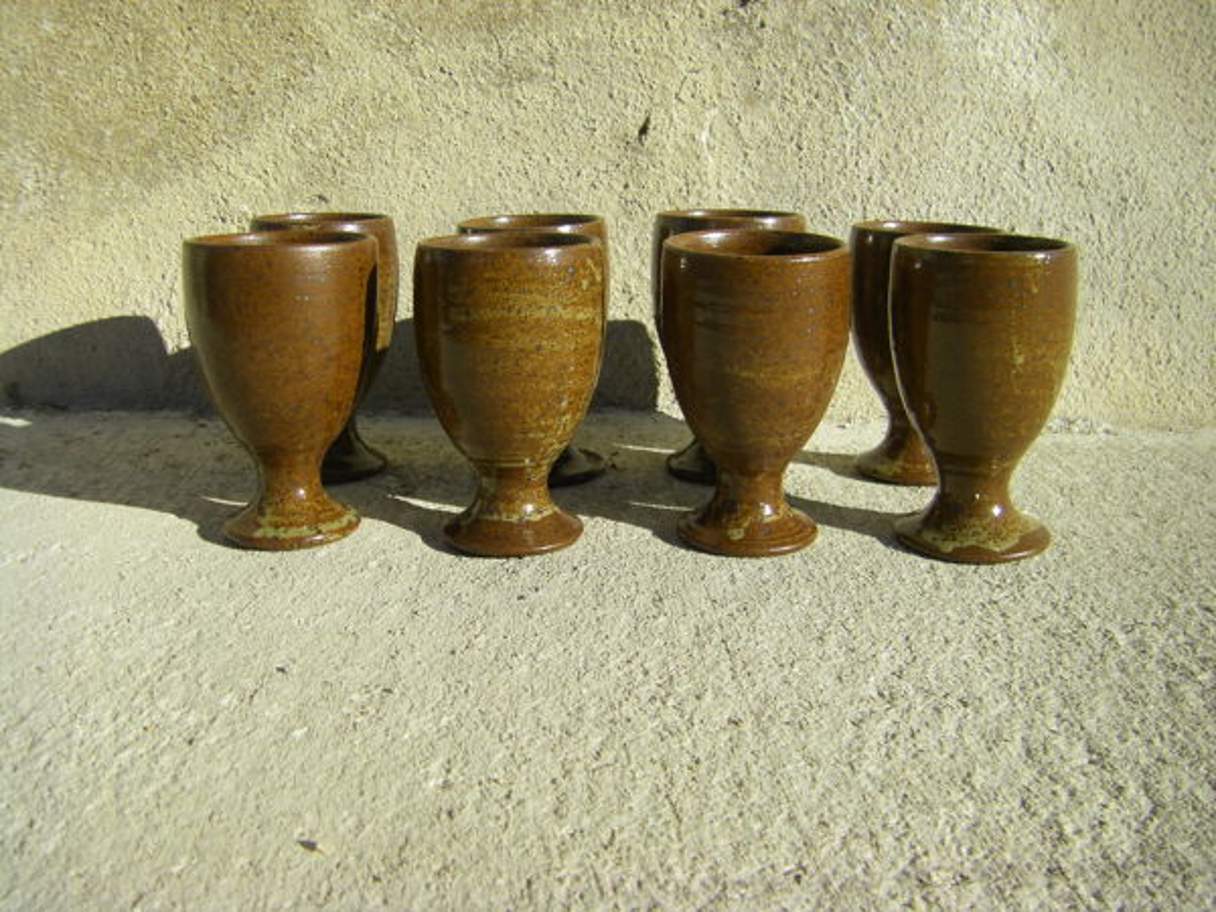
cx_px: 608
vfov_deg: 37.7
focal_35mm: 38
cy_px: 456
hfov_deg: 49.0
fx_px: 1335
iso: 64
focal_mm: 6.3
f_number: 7
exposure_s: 1/200
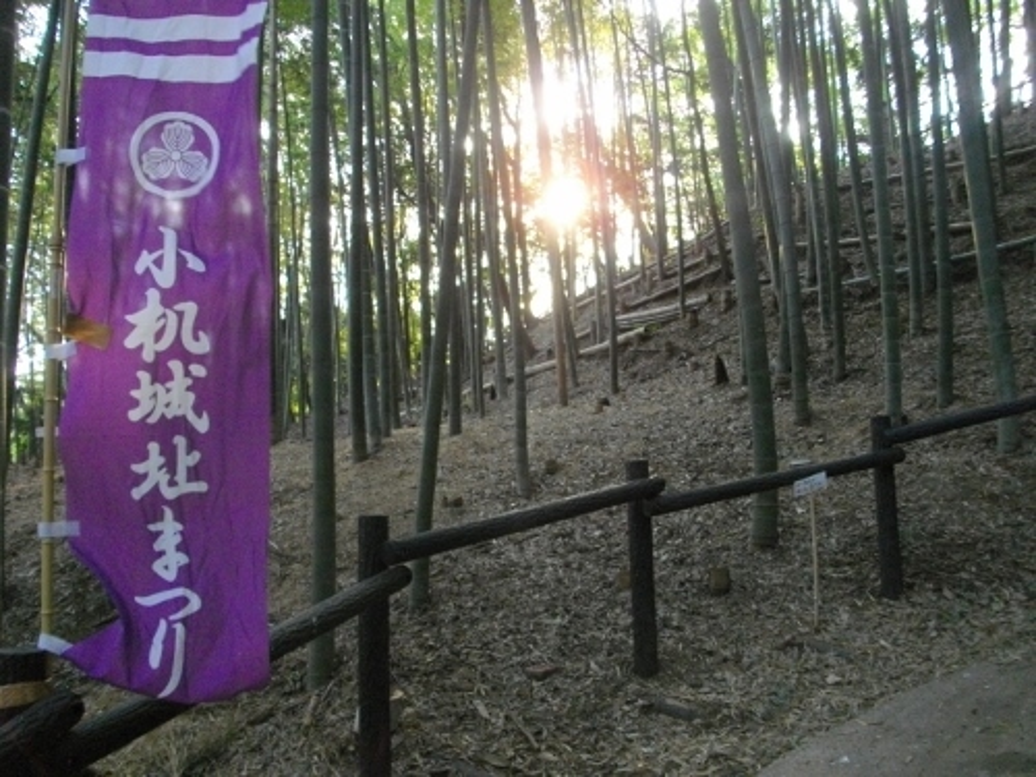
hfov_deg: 56.8
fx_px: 958
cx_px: 518
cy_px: 388
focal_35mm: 32
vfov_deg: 44.2
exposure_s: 1/100
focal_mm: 5.7
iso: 531
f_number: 2.9
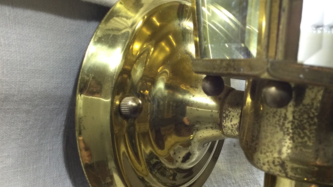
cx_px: 170
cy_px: 115
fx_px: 406
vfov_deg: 25.9
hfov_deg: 44.6
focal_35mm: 46
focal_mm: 3.3
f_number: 2.4
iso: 50
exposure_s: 1/33
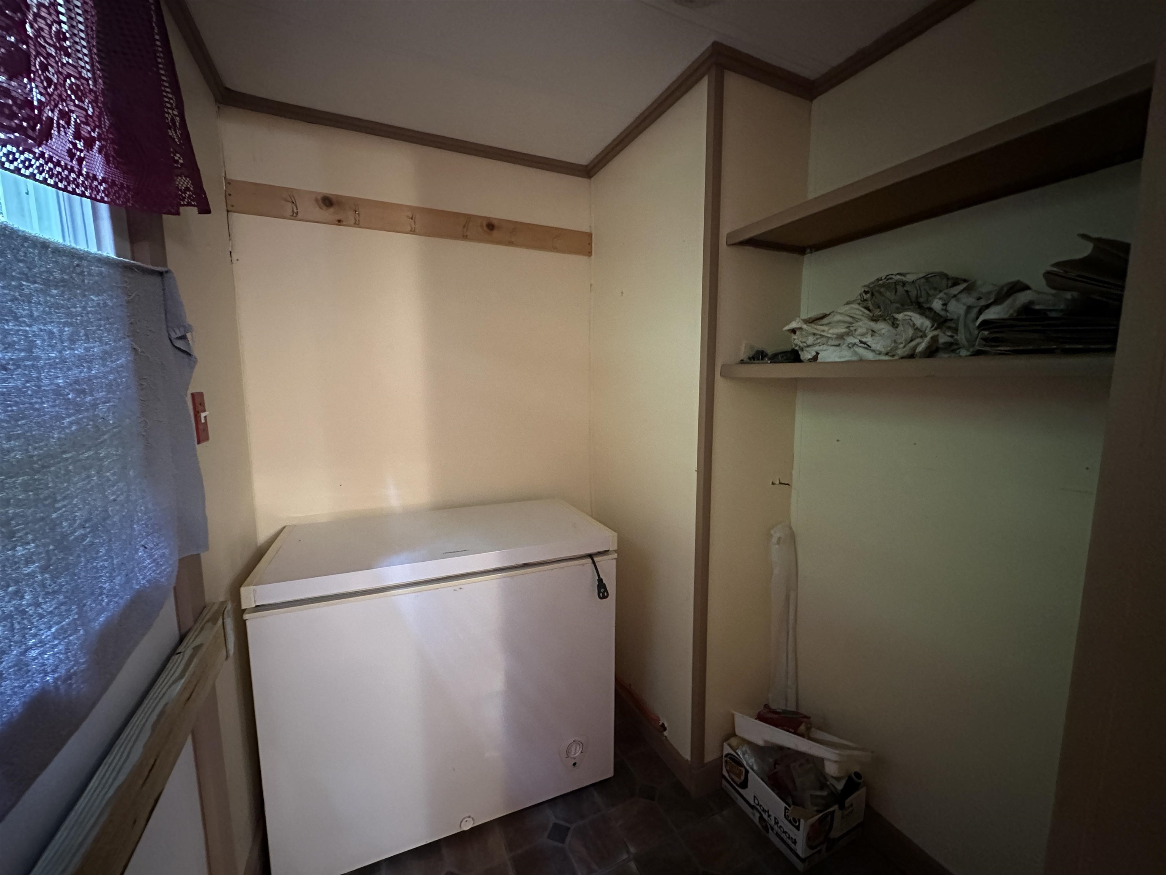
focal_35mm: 14
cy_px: 438
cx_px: 583
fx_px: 472
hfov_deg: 102.1
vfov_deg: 85.7
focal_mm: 2.22
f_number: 2.2
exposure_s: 1/40
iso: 1250
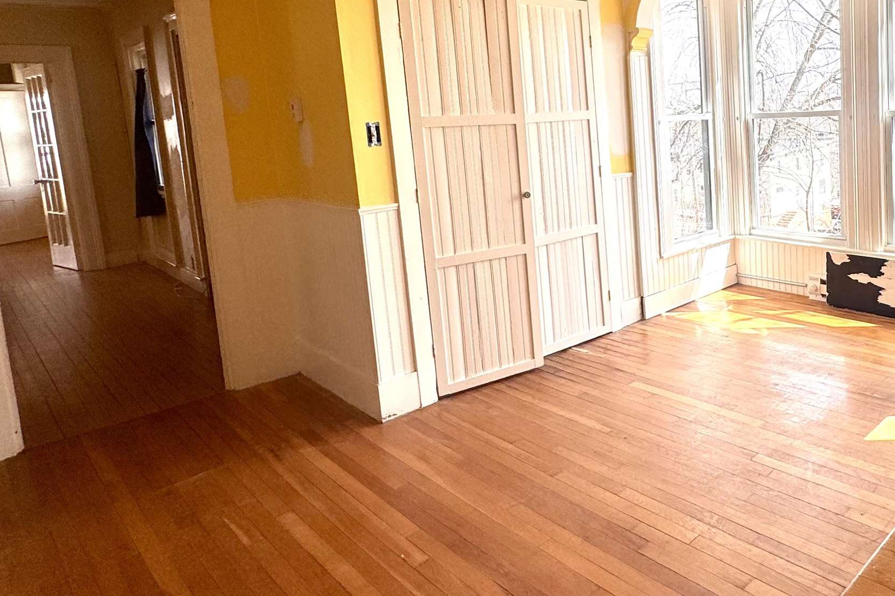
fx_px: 671
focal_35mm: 27
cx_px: 707
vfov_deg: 47.1
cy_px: 195
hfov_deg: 62.1
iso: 40
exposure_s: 1/298
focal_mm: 2.22
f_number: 2.2
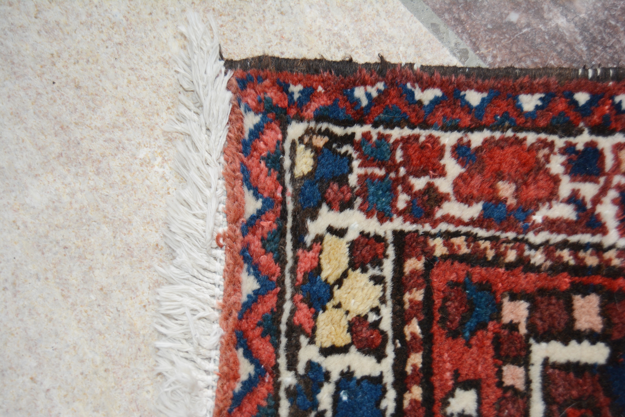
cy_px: 208
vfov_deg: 34.2
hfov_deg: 49.6
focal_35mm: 39
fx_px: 677
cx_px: 312
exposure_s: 1/100
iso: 280
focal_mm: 26
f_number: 4
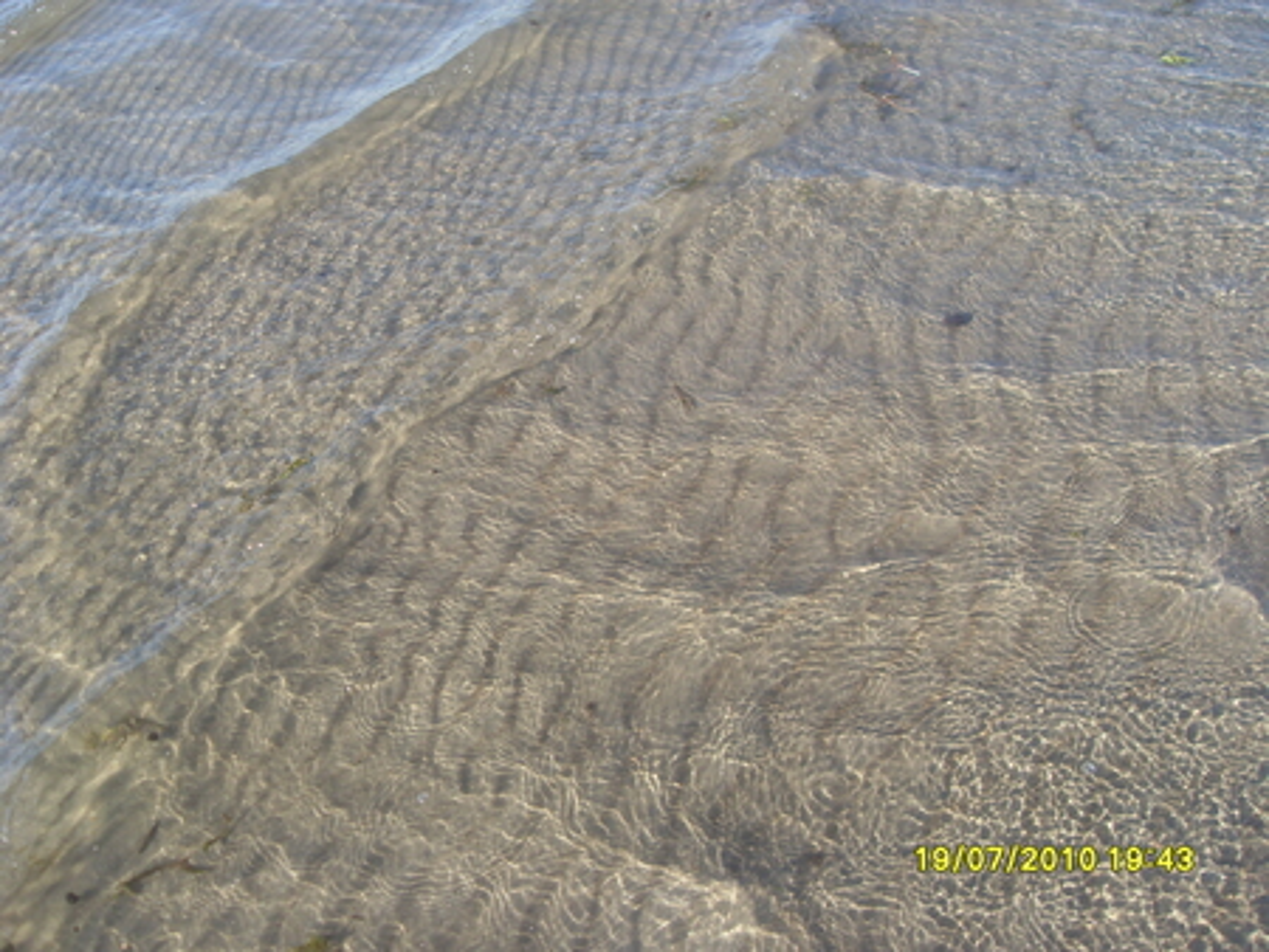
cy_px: 476
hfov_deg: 52.6
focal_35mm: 35
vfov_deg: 40.7
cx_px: 634
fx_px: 1284
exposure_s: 1/250
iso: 80
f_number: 2.8
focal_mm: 6.3
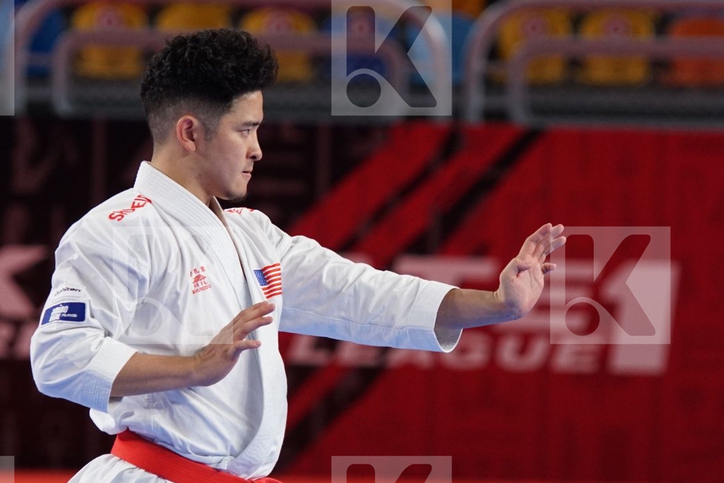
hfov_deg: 5.7
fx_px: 7260
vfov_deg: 3.8
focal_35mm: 361
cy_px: 285
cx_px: 392
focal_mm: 150
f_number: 3.2
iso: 800
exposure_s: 1/400
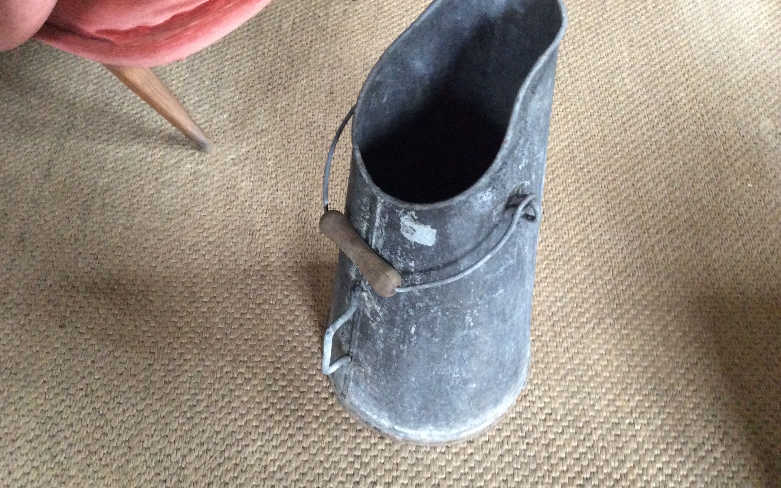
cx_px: 389
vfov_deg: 37.3
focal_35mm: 34
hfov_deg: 56.7
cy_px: 225
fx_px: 724
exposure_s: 1/17
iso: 320
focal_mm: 3.3
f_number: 2.4
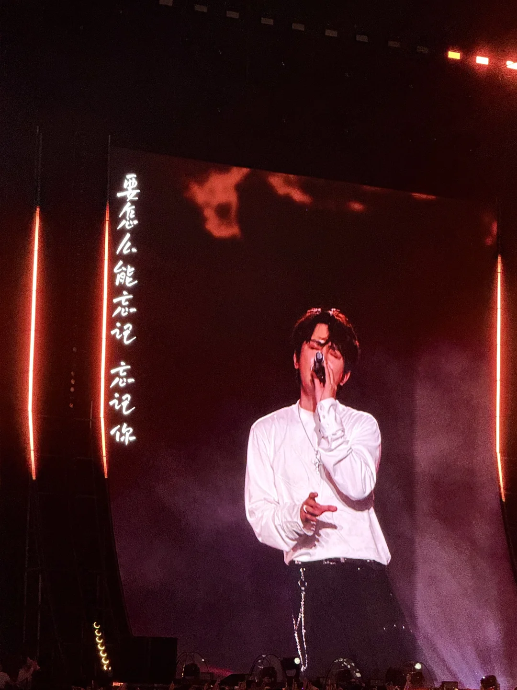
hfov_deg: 12.3
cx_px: 258
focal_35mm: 120
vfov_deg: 16.4
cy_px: 345
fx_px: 2390
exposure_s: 1/40
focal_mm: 15.66
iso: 640
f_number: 2.8
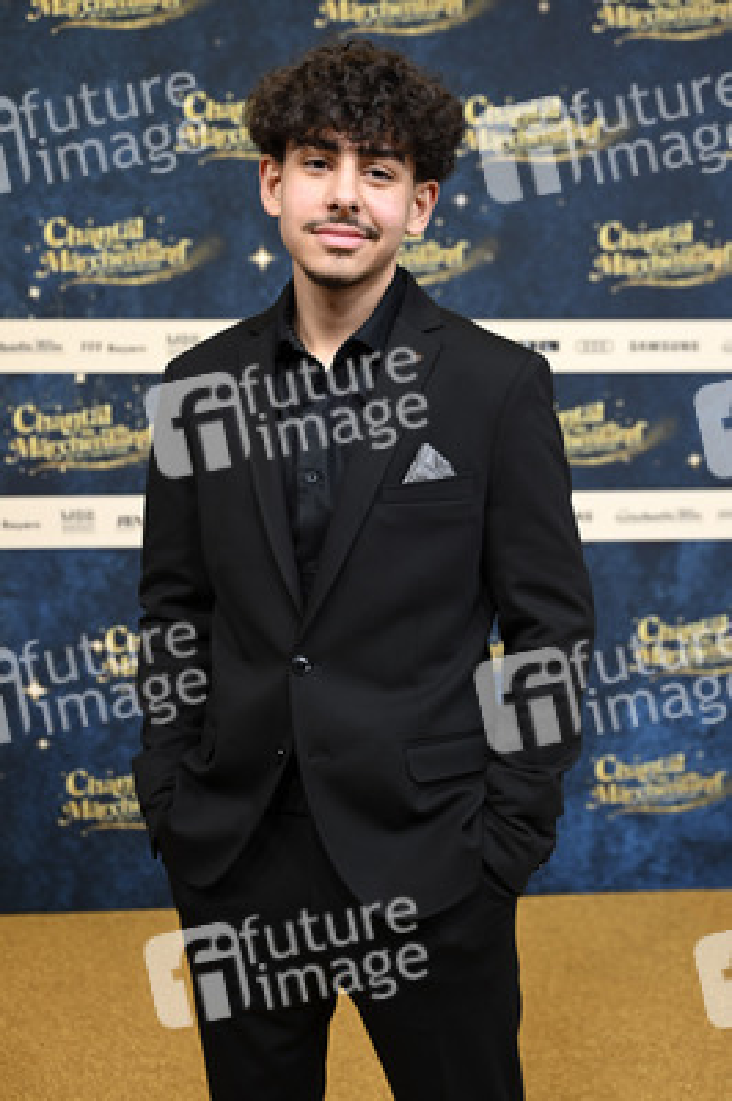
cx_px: 366
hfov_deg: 33.3
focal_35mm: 40
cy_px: 550
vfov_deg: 48.5
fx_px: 1222
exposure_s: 1/160
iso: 320
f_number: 2.8
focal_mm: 40
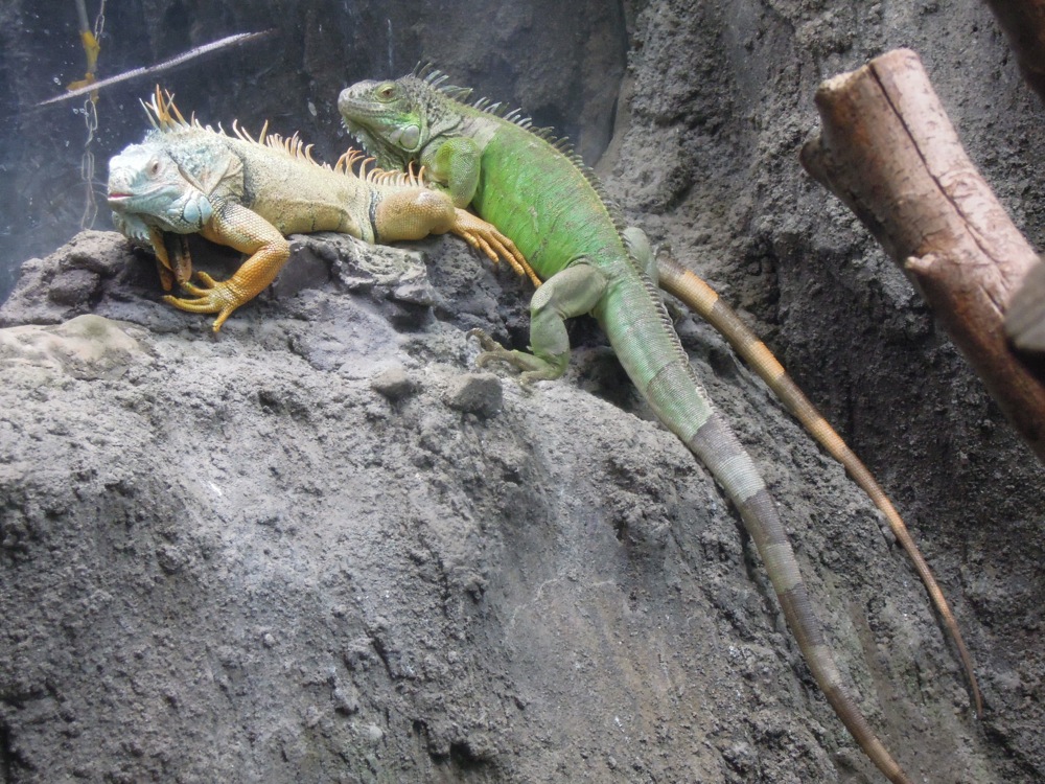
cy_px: 392
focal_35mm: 85
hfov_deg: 23.0
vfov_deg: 17.4
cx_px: 522
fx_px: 2566
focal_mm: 15.2
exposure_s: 1/15
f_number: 5
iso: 800
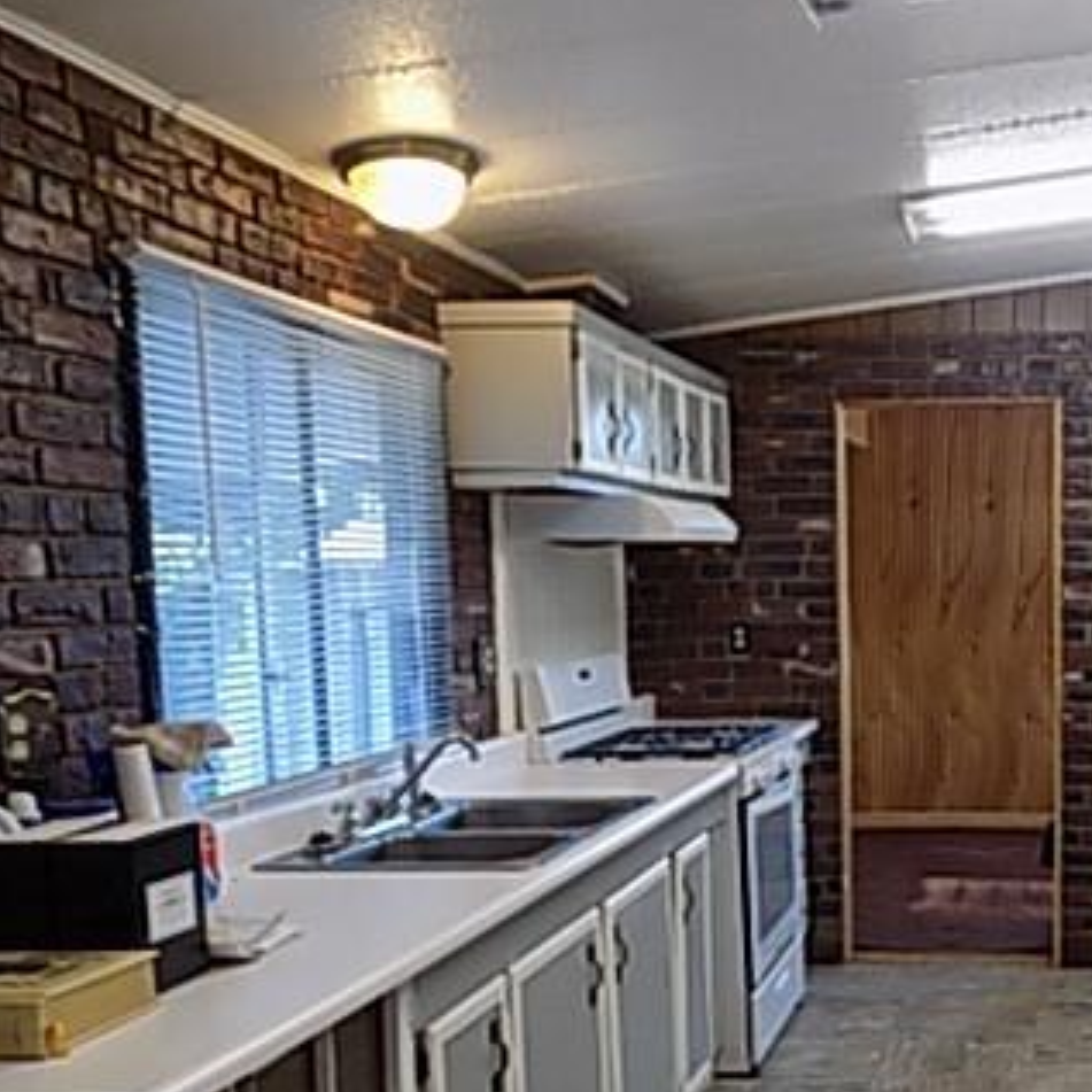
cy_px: 741
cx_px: 982
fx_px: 1463
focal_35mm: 41
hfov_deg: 38.2
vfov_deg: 40.3
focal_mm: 4
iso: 125
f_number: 3.1
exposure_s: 1/30
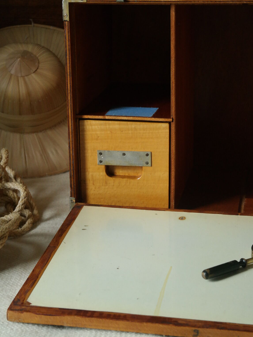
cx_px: 127
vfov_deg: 23.3
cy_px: 146
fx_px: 819
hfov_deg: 17.6
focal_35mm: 84
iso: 1600
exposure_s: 1/30
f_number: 5.6
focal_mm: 50
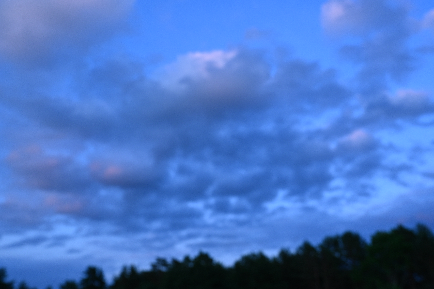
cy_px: 144
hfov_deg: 55.8
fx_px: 410
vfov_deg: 38.8
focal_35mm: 34
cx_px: 217
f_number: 8
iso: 500
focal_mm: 34
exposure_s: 1/100
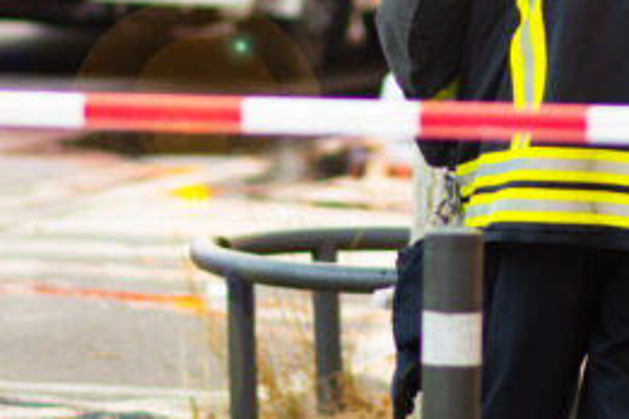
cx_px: 308
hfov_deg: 5.5
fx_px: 6542
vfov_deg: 3.7
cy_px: -72
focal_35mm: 374
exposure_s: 1/125
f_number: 2.2
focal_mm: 85
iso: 320
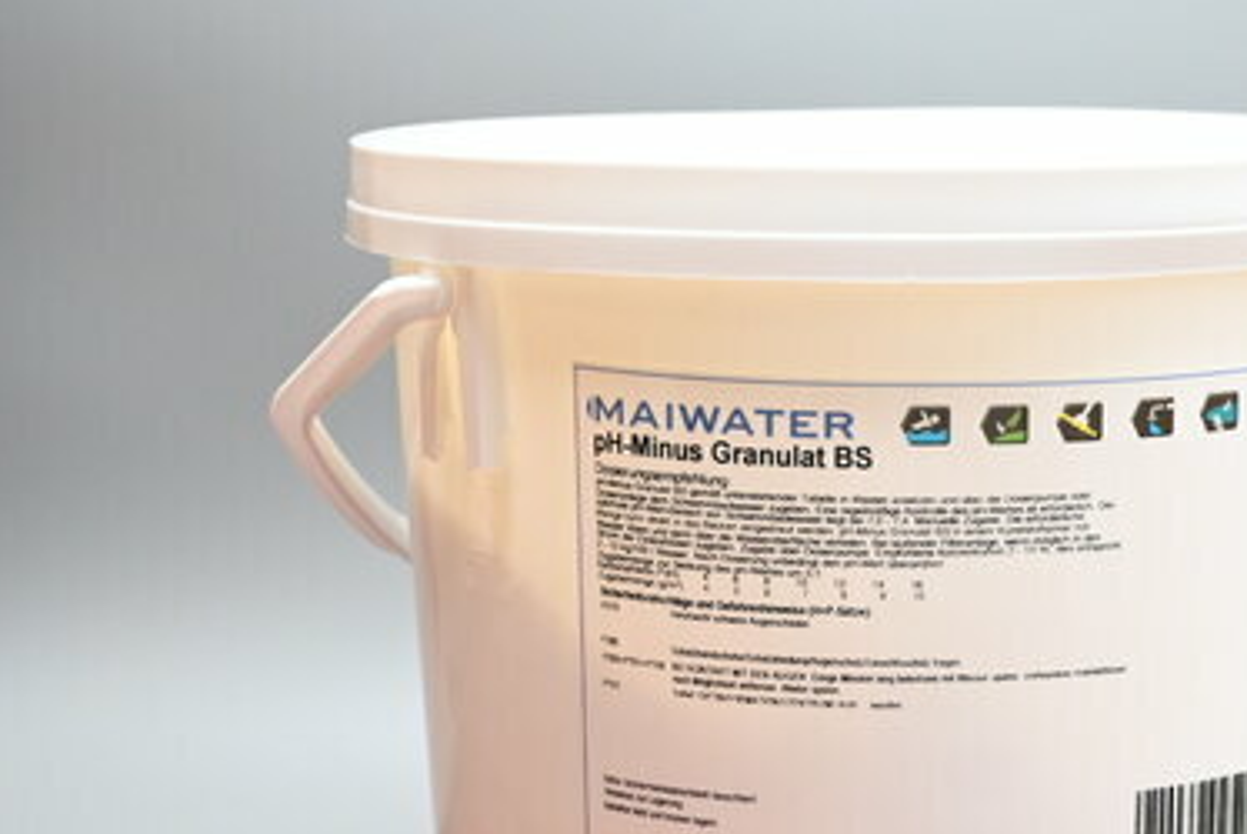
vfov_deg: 15.5
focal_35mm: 88
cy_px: 639
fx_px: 3050
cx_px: 977
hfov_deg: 22.8
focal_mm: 36
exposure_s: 1/60
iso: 1250
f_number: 5.3
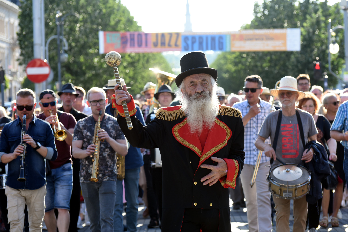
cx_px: 174
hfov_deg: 18.3
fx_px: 1083
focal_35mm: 112
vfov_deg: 12.2
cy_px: 116
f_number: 5.6
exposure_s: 1/320
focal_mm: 112
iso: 250
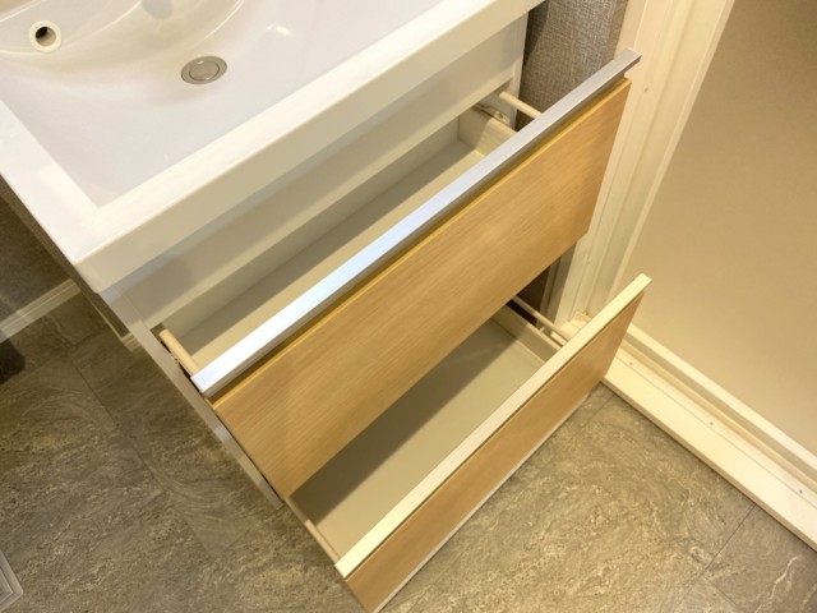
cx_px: 408
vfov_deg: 53.1
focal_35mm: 26
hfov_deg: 67.3
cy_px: 306
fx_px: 614
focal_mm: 4.25
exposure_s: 1/50
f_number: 1.8
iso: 200
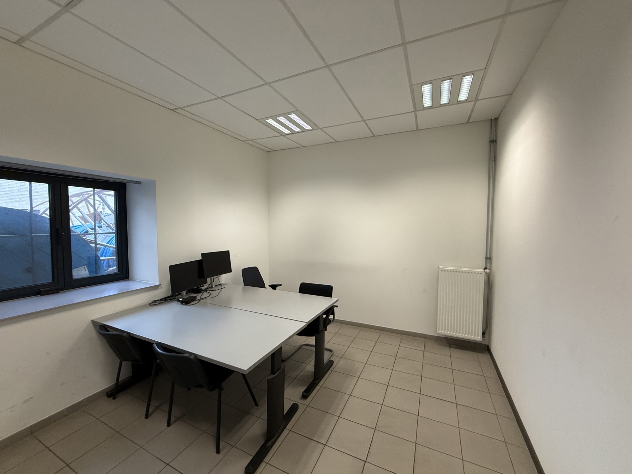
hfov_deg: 102.1
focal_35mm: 14
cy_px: 237
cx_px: 316
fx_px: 256
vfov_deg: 85.7
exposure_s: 1/100
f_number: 2.2
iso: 320
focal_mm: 2.22
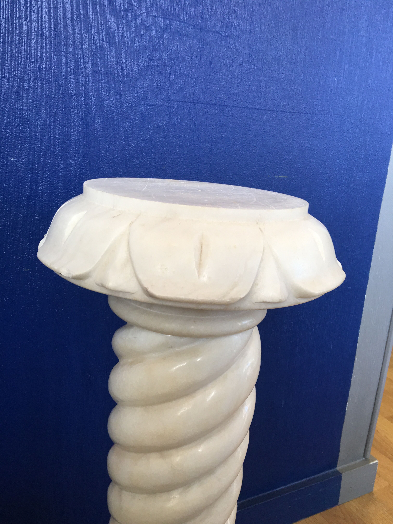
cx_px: 196
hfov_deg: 48.2
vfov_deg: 61.7
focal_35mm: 29
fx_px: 439
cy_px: 262
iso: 32
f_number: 2.2
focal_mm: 4.15
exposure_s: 1/33
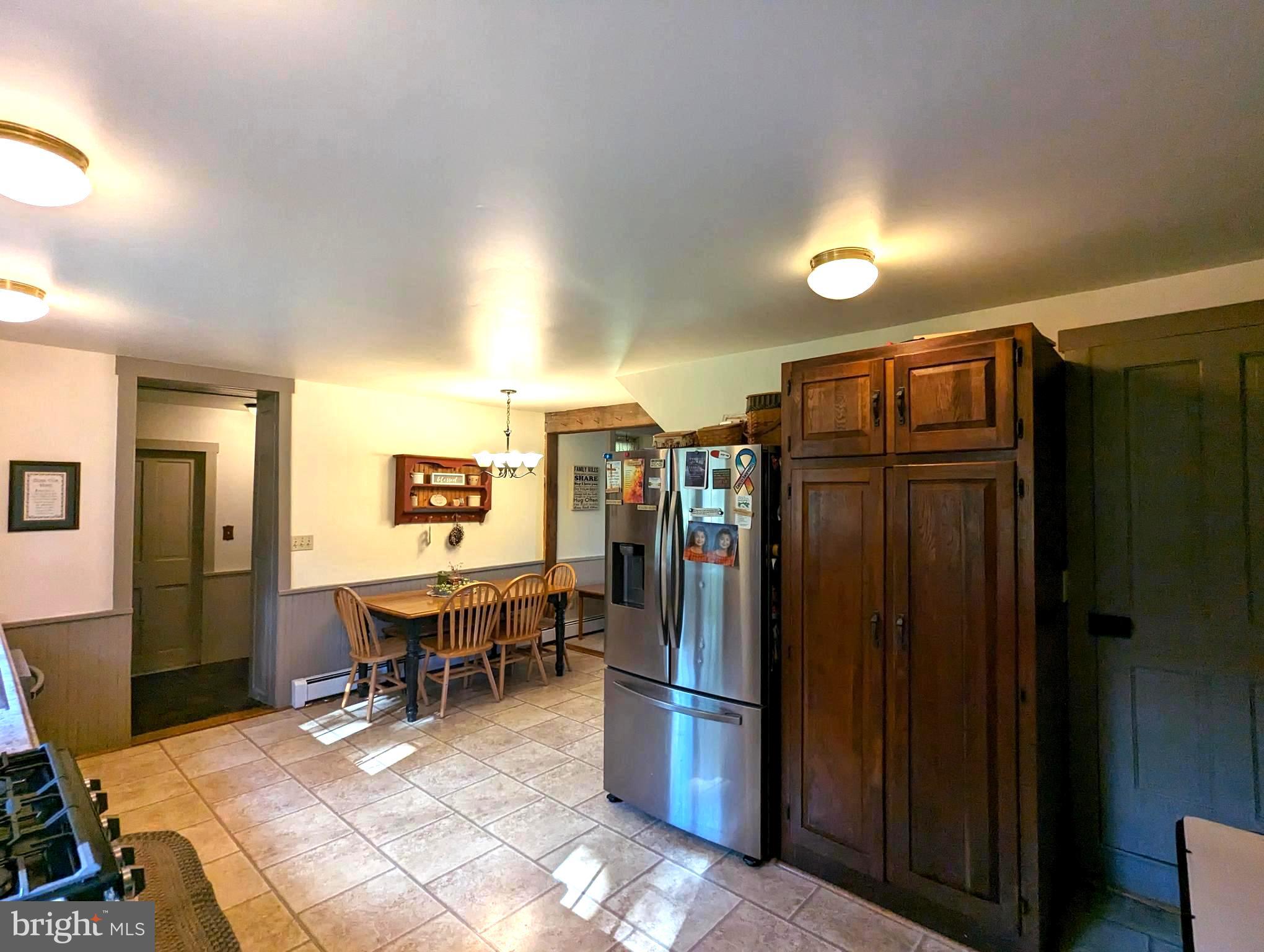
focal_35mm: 16
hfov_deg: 94.4
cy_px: 476
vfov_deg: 78.2
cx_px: 632
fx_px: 585
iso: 164
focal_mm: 2.35
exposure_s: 1/120
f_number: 2.2
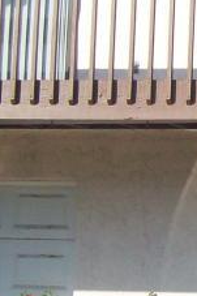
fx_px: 1389
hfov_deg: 7.5
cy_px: 98
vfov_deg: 12.2
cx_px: 479
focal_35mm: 169
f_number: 4.8
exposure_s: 1/400
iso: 80
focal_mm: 6
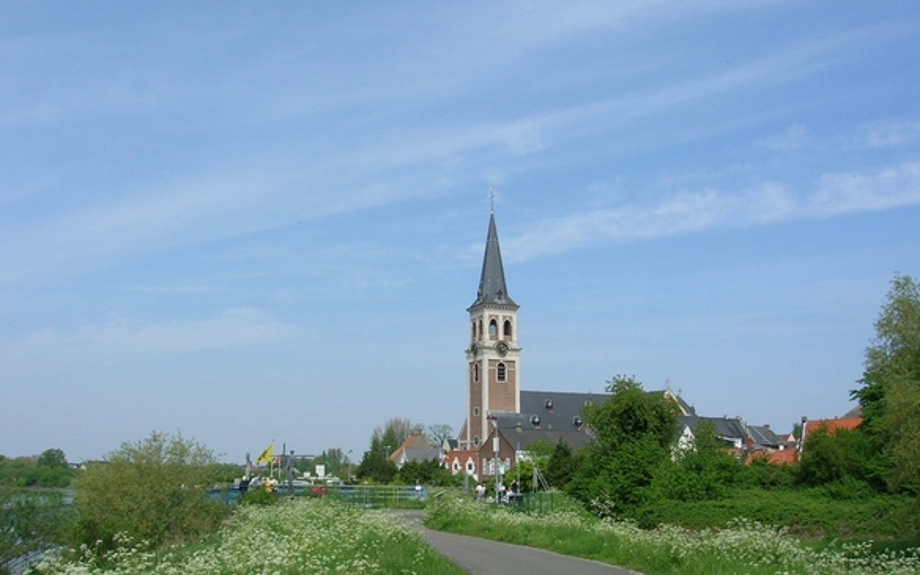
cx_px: 455
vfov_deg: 34.4
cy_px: 282
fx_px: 928
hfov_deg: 52.7
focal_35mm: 37
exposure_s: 1/426
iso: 50
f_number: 4.9
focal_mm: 5.7
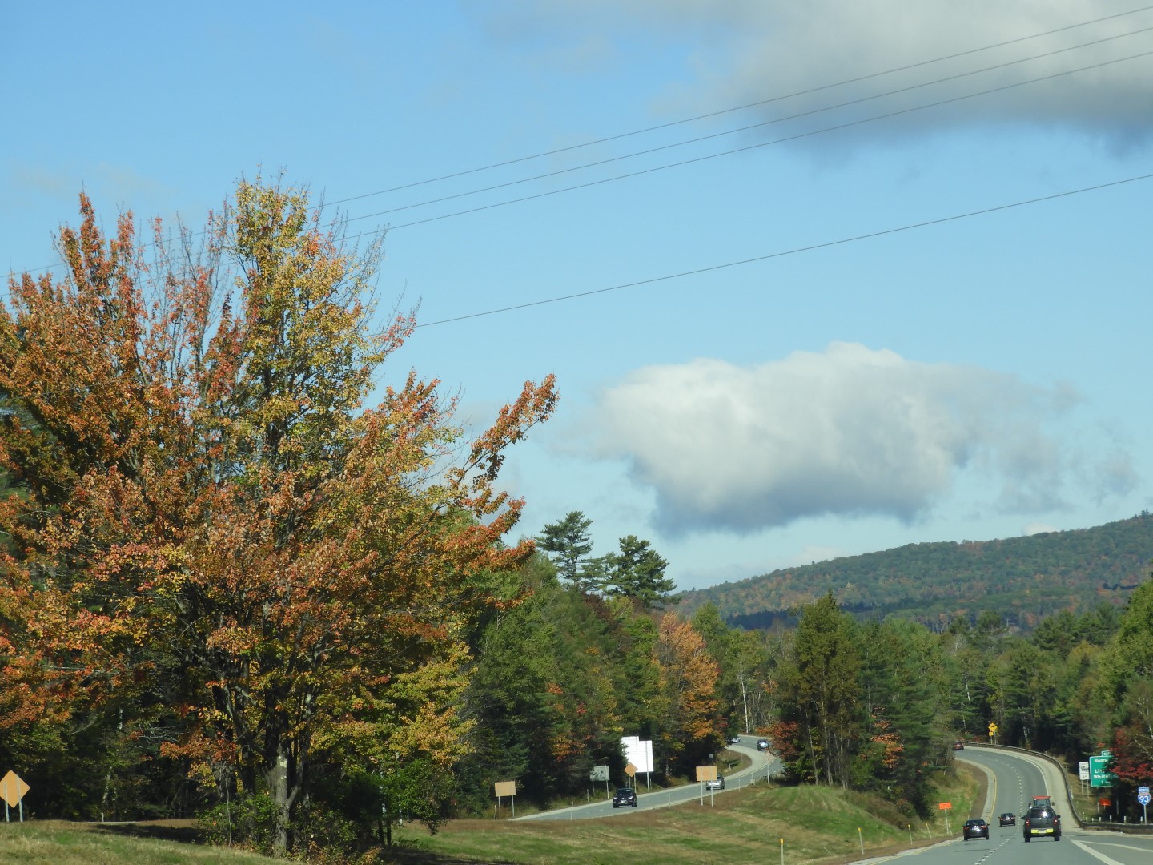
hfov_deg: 14.6
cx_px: 576
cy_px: 432
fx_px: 4497
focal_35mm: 135
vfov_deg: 11.0
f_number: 5
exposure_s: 1/640
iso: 100
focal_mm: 24.2
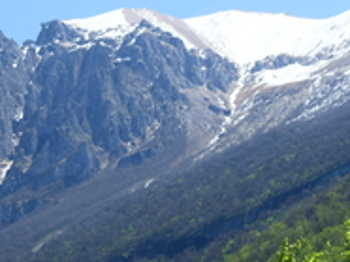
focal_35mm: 175
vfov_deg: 8.5
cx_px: 239
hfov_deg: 11.3
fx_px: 1767
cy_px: 59
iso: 100
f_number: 13
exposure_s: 1/250
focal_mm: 50
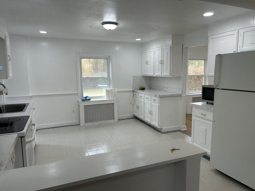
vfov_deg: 53.1
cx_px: 128
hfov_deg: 67.3
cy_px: 96
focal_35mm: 26
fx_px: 192
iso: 40
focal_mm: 5.7
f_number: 1.5
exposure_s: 1/138
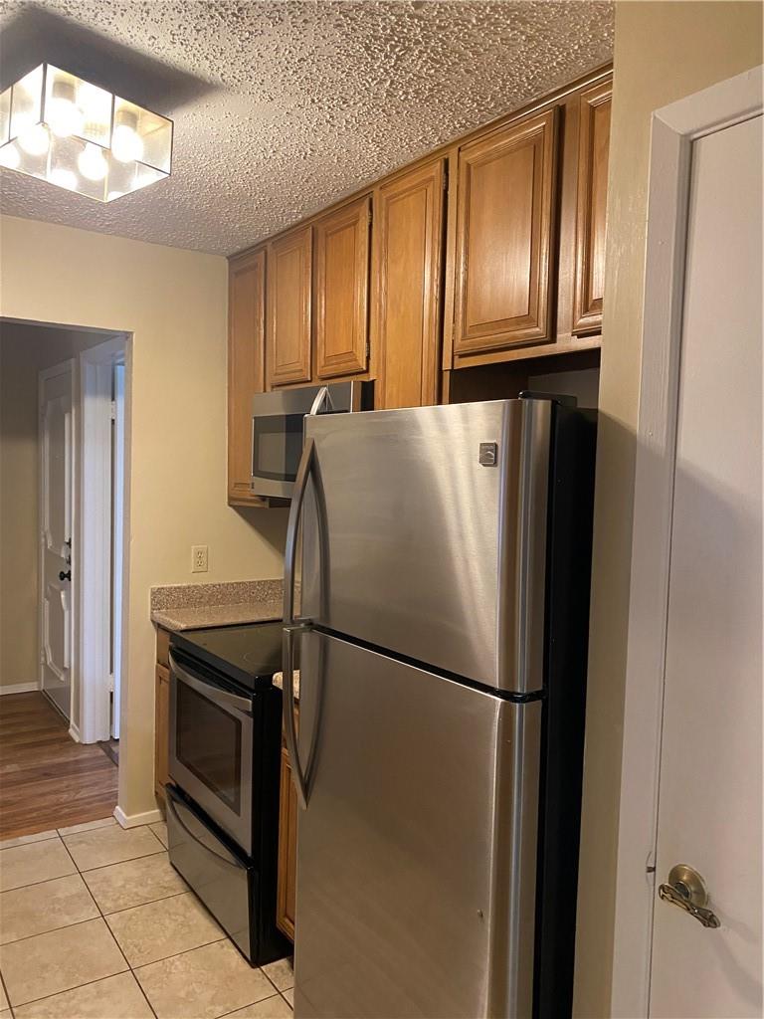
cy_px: 510
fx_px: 765
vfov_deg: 67.3
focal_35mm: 26
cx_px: 382
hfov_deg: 53.1
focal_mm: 4.25
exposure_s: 1/60
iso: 320
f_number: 1.8
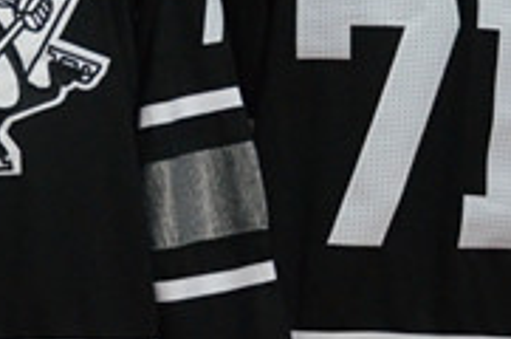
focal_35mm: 166
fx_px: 2352
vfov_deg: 8.2
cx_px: 192
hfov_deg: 12.4
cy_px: 112
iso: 4000
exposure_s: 1/40
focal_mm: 40
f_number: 4.5
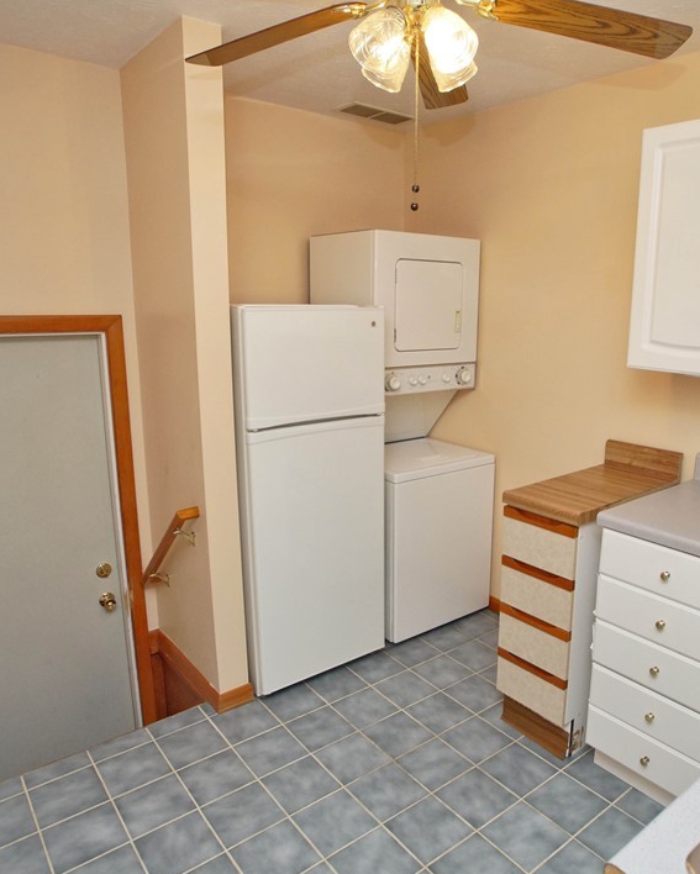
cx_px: 412
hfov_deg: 59.0
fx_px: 614
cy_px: 439
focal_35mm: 24
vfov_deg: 70.9
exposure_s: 1/80
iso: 640
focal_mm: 11
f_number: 4.5
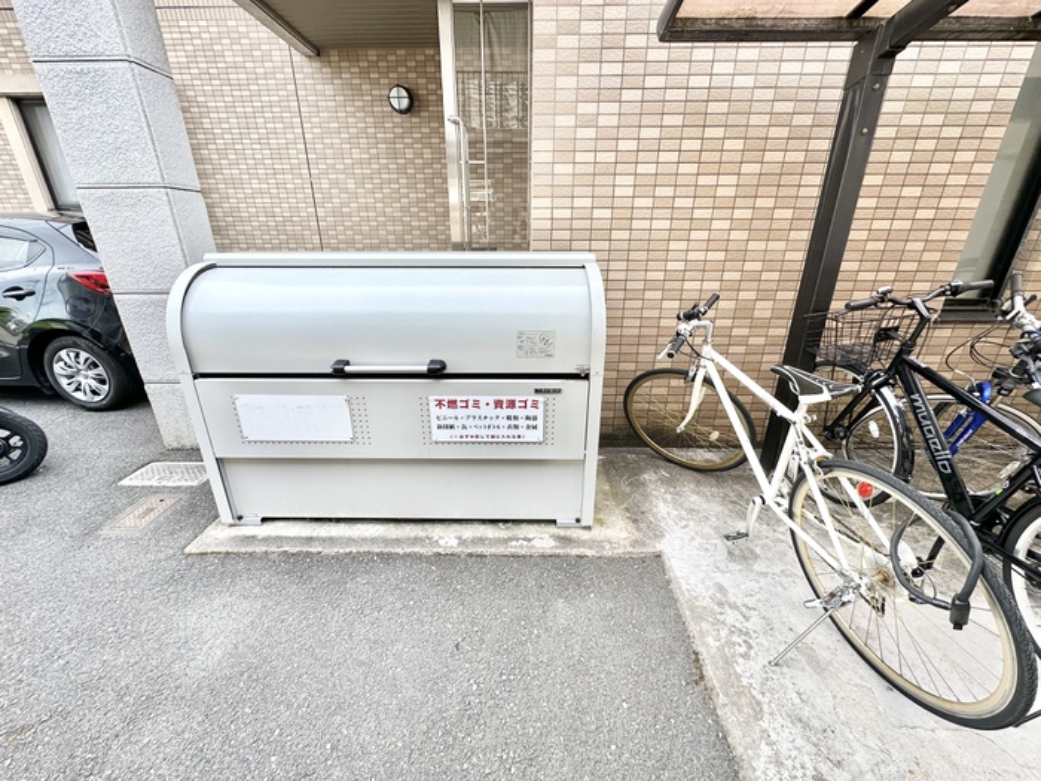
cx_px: 520
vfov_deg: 85.7
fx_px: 421
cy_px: 390
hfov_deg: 102.1
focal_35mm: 14
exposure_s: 1/454
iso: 40
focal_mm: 2.22
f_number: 2.2
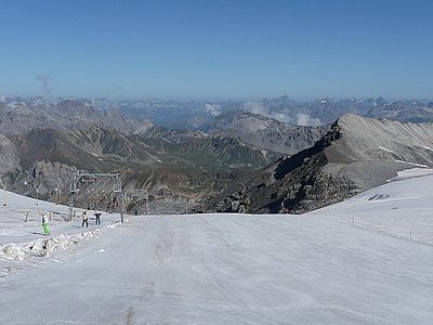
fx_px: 688
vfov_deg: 26.6
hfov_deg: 34.9
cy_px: 162
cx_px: 216
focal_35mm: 55
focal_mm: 9.3
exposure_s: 1/320
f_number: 10
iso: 100
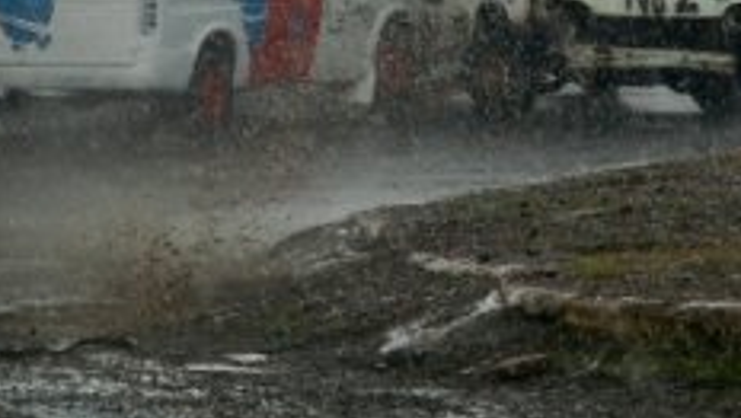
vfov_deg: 3.0
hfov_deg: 5.2
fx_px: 8092
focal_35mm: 411
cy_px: -144
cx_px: 597
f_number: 5.6
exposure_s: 1/500
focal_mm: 95
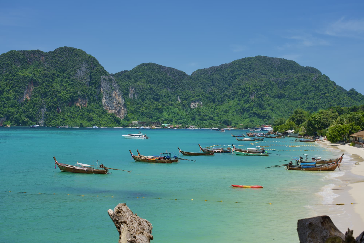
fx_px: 495
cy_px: 122
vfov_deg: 27.5
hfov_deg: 40.3
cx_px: 182
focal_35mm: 49
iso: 100
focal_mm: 49
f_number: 11
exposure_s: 1/200
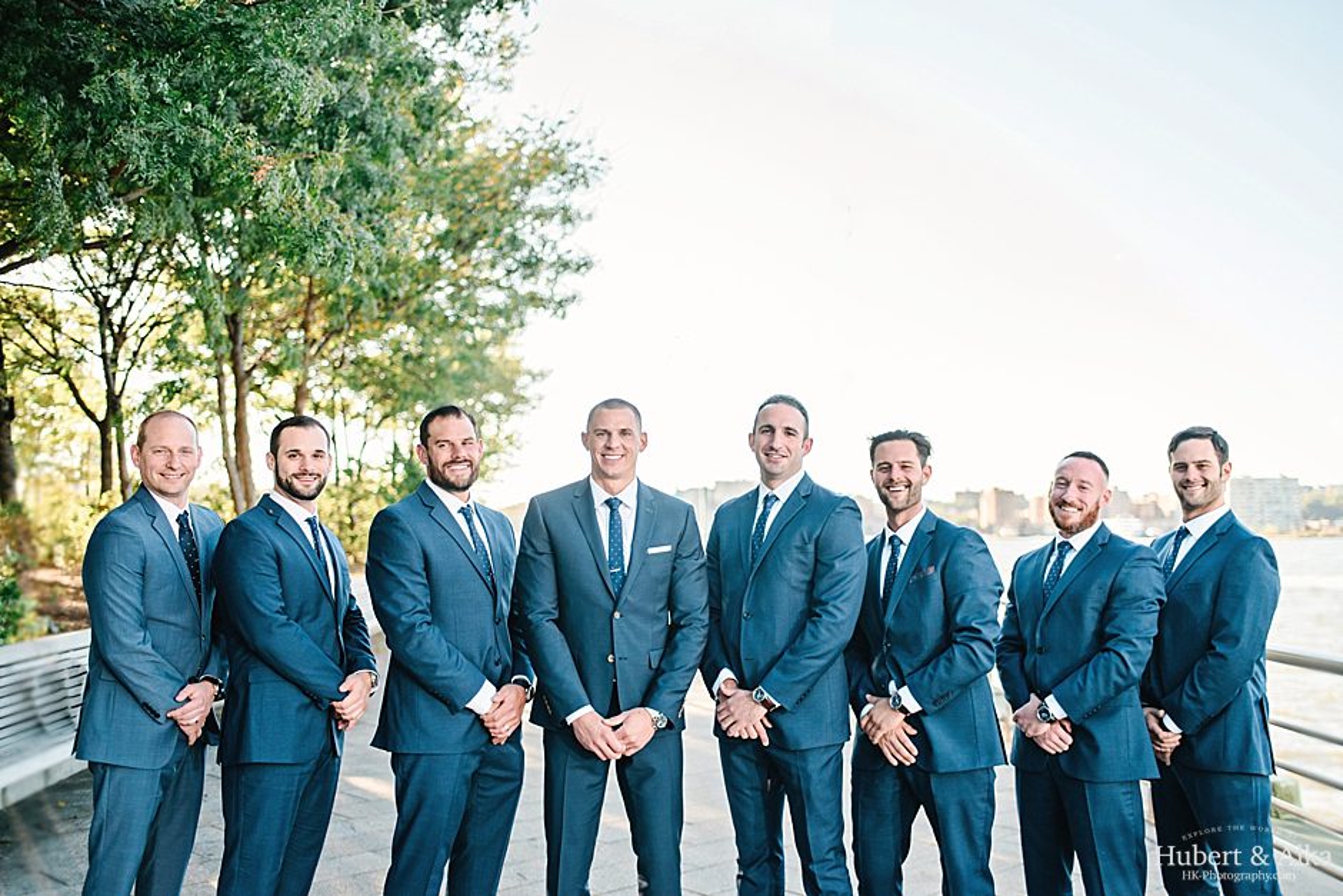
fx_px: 1306
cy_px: 448
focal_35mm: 35
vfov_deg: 37.9
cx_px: 672
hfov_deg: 54.4
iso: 400
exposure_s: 1/2500
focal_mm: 35
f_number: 1.8
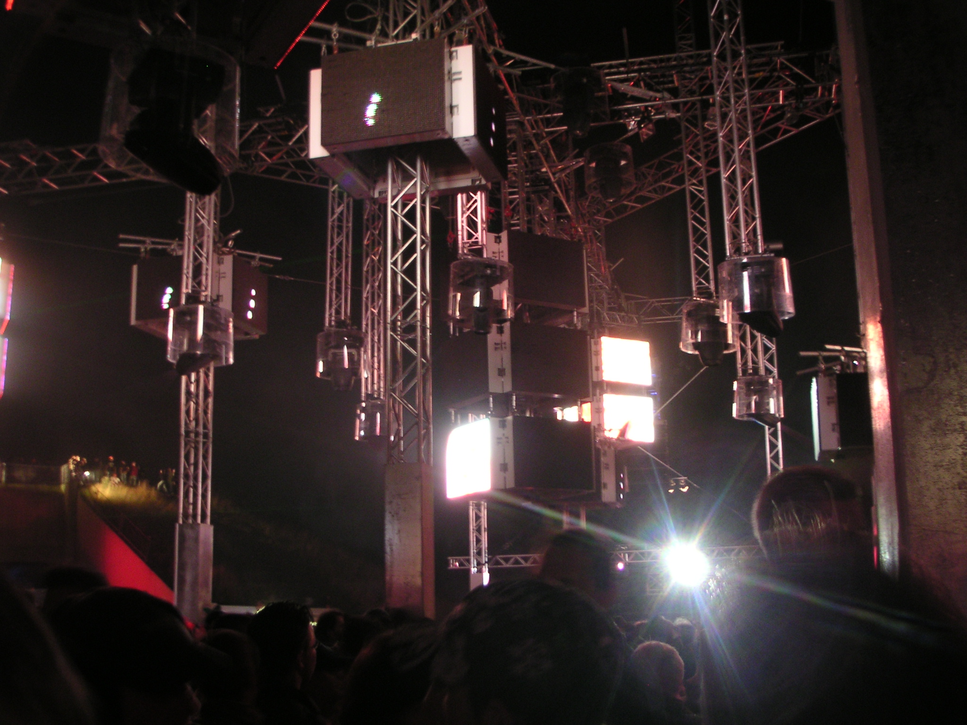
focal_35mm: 38
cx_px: 484
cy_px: 362
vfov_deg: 37.7
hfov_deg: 49.0
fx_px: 1062
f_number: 2.8
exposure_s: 1/4
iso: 100
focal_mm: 6
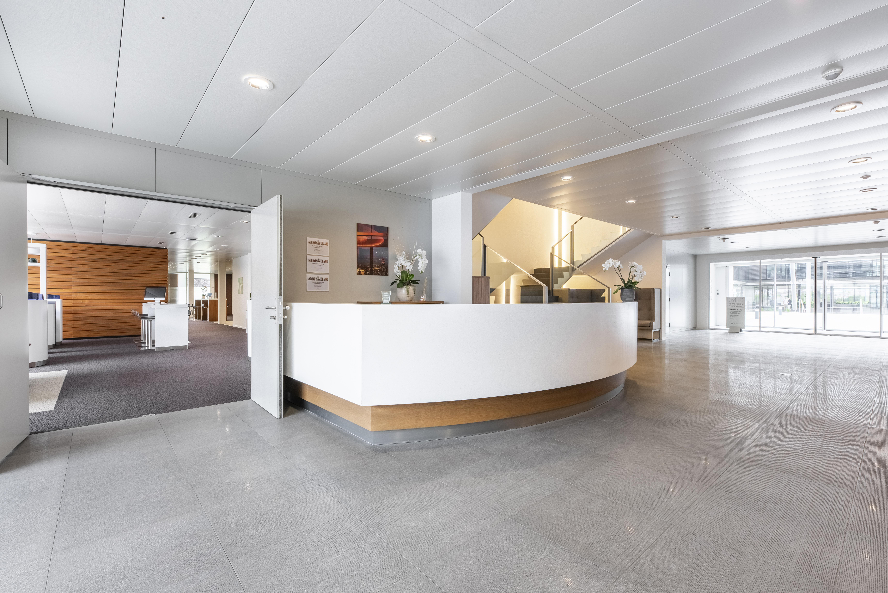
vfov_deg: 73.8
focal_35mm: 16
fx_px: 395
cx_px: 444
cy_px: 296
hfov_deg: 96.7
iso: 400
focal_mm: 16
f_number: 11
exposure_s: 1/80
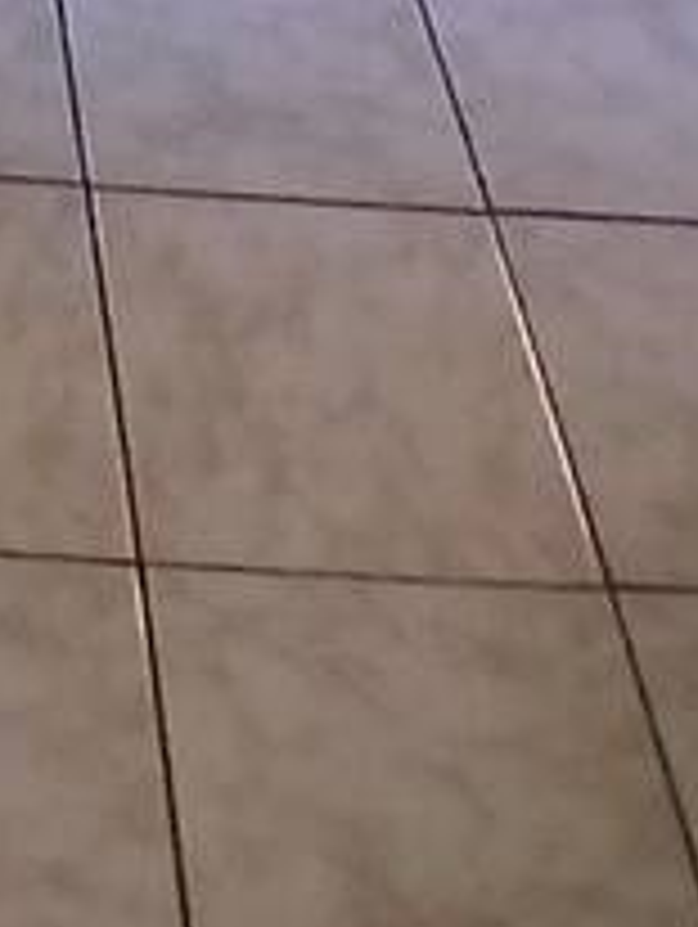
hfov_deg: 15.2
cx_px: -383
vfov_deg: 15.6
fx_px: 2388
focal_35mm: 89
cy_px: -1107
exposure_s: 1/24
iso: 400
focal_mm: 1.4
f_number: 2.2
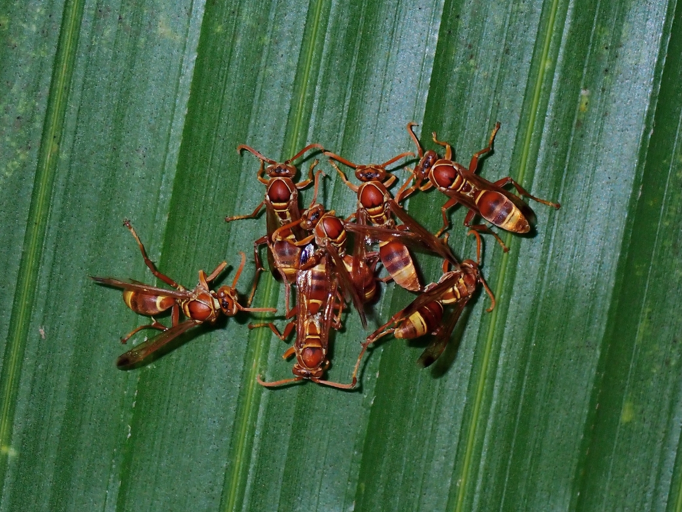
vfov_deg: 14.8
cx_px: 341
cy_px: 256
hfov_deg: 19.6
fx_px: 1970
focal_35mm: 100
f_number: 6.3
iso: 200
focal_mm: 18
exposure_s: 1/200
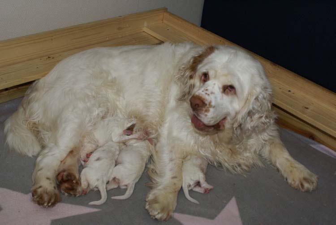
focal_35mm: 52
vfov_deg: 25.8
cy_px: 112
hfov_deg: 37.8
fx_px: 491
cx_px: 168
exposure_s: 1/60
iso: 400
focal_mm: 35
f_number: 5.6
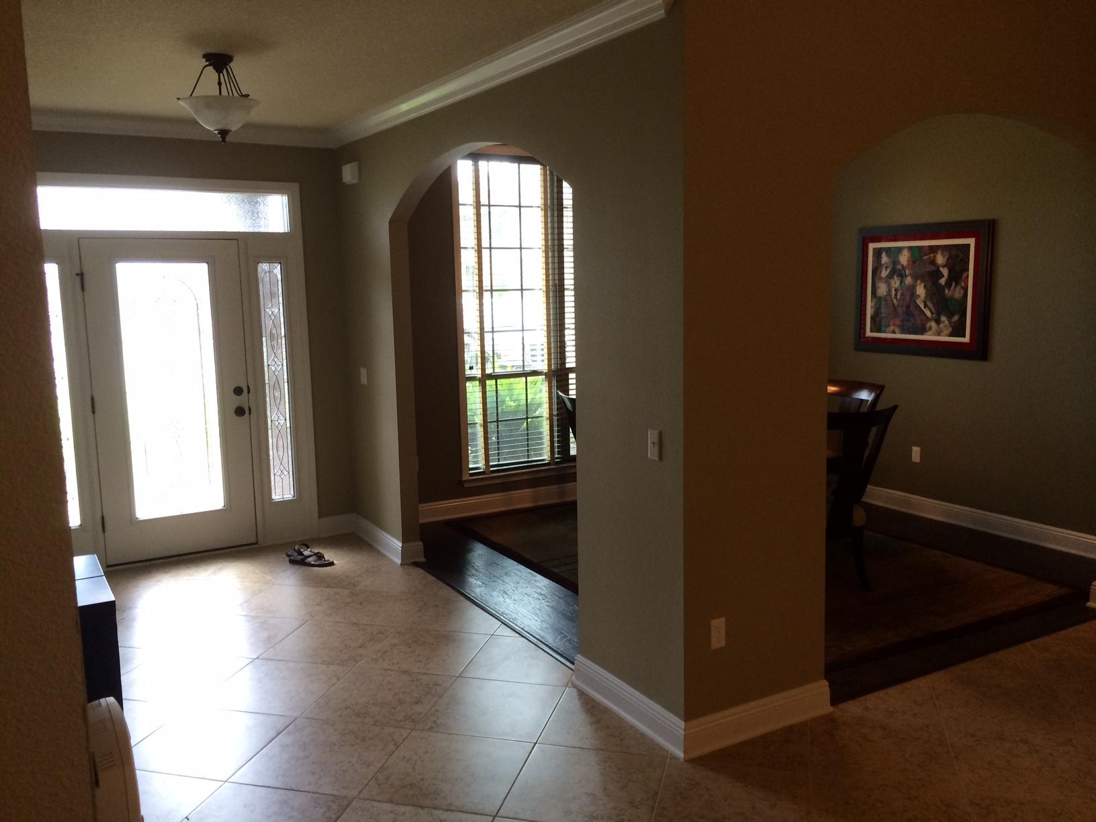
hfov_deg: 60.0
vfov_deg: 46.8
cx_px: 548
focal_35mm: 30
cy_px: 411
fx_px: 950
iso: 50
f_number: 2.2
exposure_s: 1/30
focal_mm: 4.12
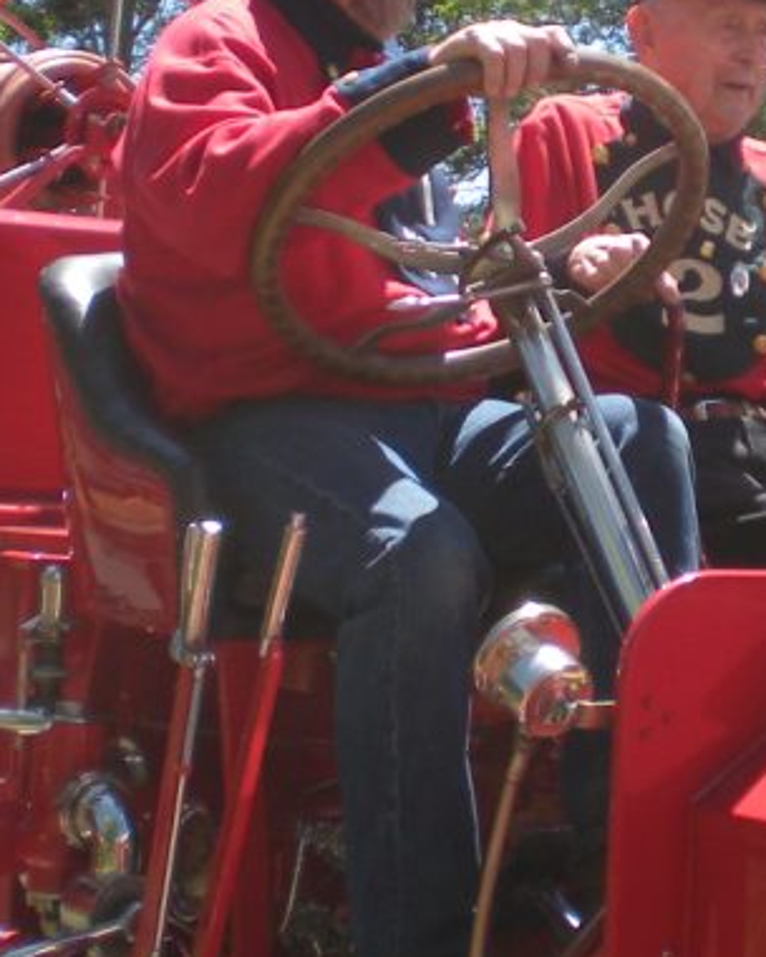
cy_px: 186
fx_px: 2834
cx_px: 620
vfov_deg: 19.0
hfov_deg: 15.3
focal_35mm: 100
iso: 64
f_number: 3.1
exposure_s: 1/383
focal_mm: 6.3
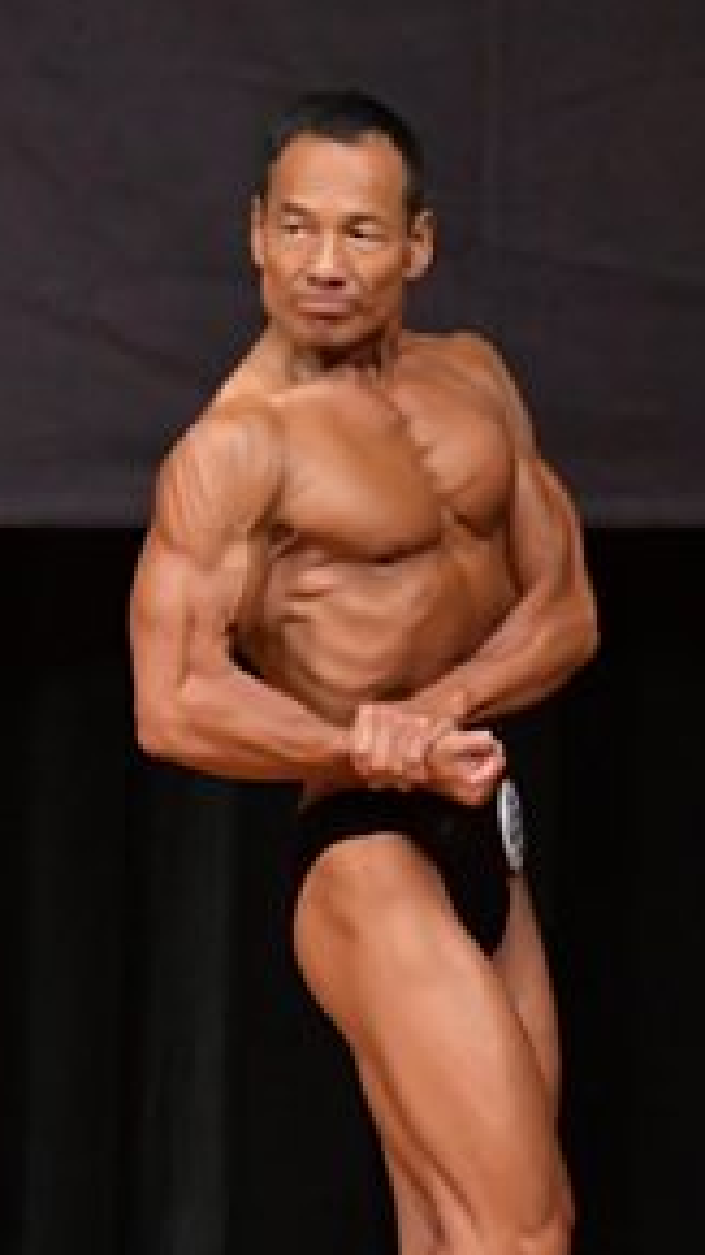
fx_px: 23709
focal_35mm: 713
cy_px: 1021
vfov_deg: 3.0
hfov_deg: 1.7
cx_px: -136
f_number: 5.6
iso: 5000
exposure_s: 1/400
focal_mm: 170
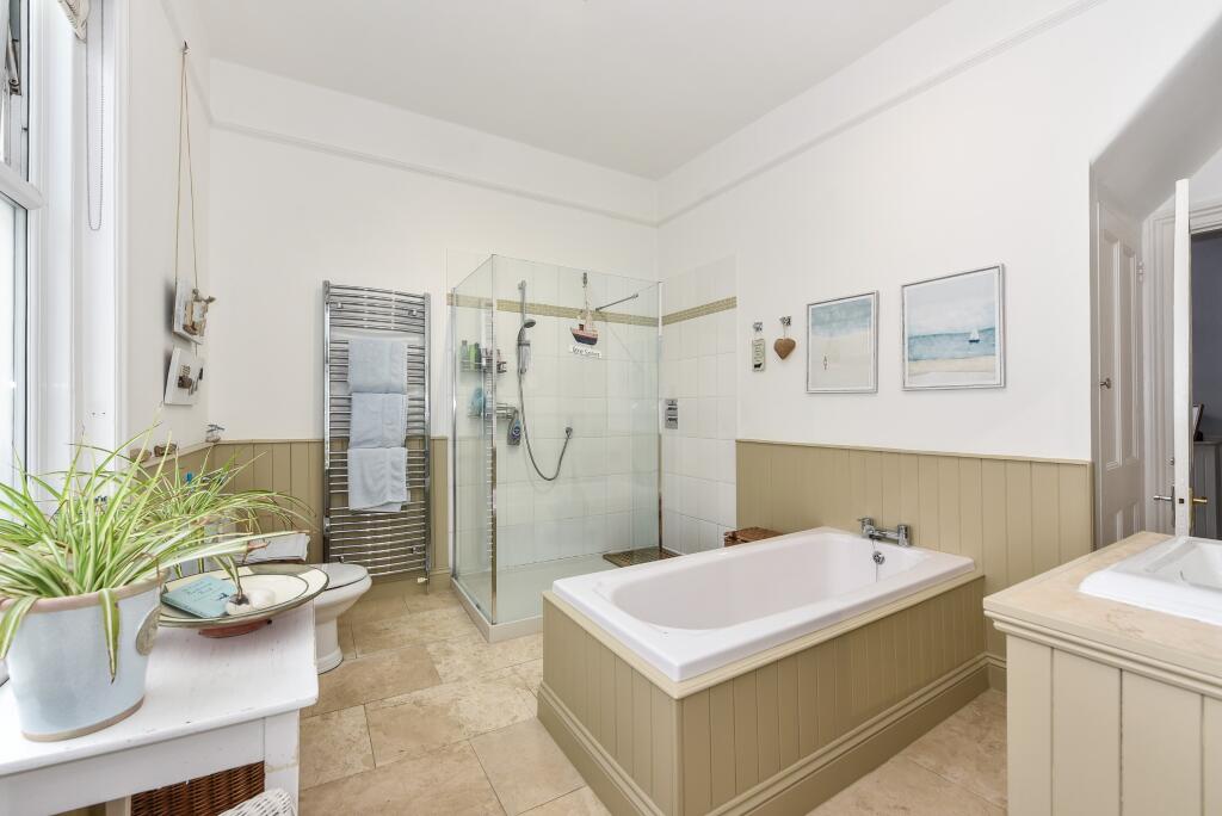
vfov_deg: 81.3
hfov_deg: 104.2
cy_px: 408
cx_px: 611
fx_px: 475
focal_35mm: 14
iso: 400
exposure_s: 1/30
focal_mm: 14
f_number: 8
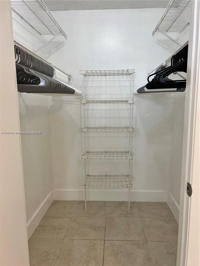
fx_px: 200
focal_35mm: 26
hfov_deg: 53.1
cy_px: 133
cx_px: 100
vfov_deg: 67.3
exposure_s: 1/120
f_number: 1.5
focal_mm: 5.7
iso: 100
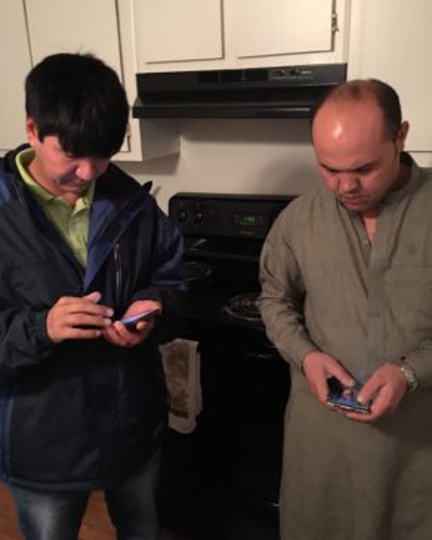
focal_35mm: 31
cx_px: 212
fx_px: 495
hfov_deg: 47.1
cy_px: 250
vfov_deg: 57.1
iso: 320
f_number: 2.2
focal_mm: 4.15
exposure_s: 1/15
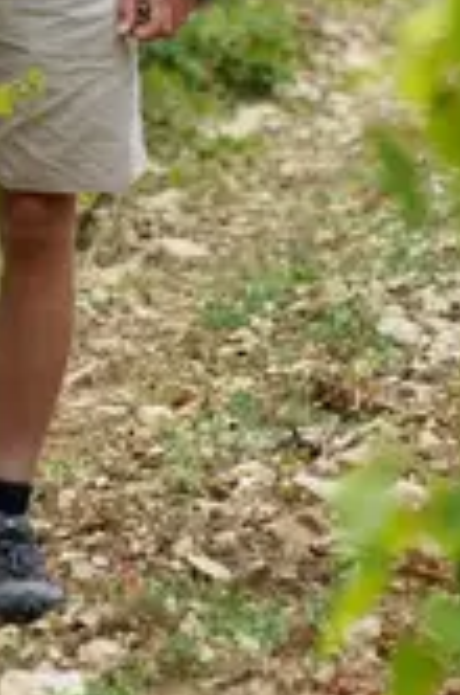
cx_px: 171
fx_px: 9988
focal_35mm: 519
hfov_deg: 2.6
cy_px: -172
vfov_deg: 4.0
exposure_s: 1/200
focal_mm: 191
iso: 160
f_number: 6.3
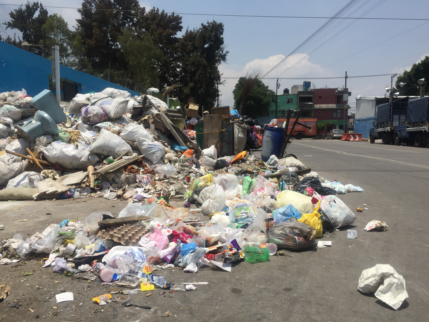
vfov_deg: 48.2
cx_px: 214
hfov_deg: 61.7
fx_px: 359
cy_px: 161
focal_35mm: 29
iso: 32
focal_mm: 4.15
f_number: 2.2
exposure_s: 1/3597
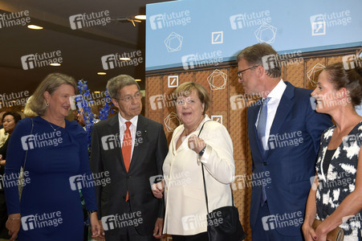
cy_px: 120
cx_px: 181
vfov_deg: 28.0
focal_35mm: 48
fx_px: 482
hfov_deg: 41.1
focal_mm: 48
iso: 800
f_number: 5.6
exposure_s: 1/250
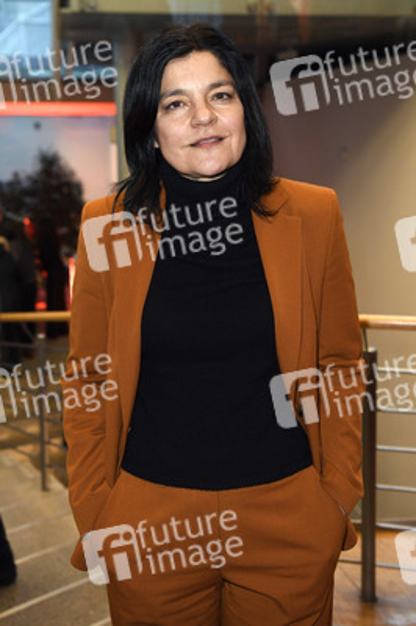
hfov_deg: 30.5
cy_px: 313
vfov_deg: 44.5
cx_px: 208
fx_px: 764
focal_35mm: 44
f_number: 4
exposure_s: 1/100
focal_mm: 44
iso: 1000
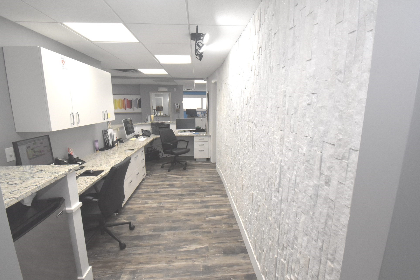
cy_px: 147
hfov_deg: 96.7
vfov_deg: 73.7
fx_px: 187
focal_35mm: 16
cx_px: 213
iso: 2500
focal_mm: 10
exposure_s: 1/100
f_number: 16
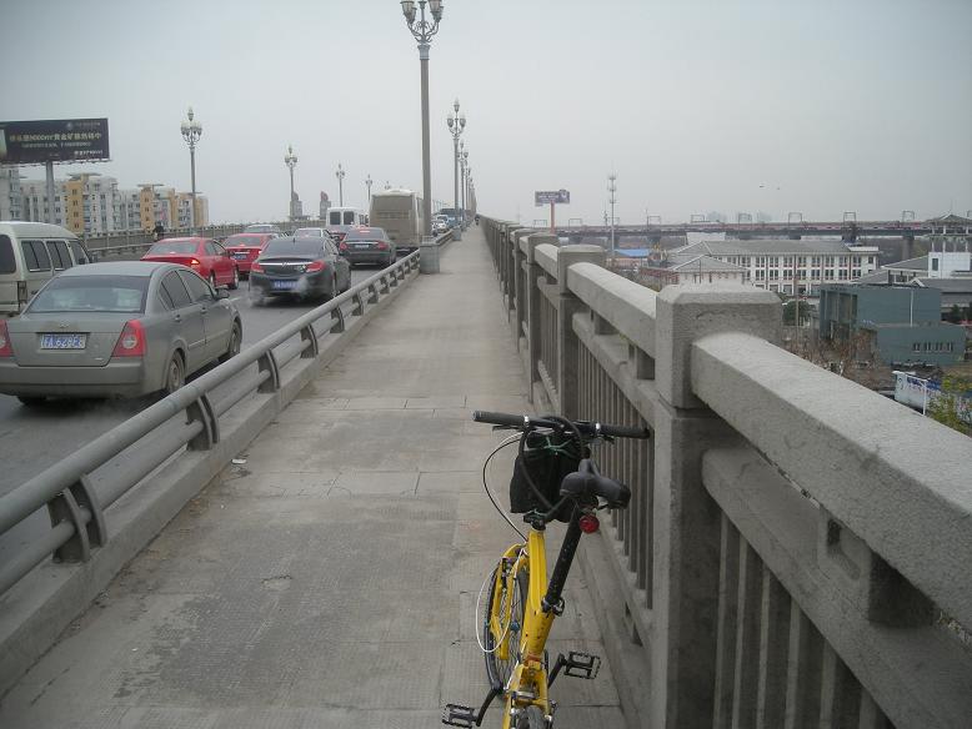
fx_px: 983
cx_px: 486
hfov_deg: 52.6
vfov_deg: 40.7
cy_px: 364
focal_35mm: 35
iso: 50
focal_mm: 5.7
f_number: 2.8
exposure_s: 1/174
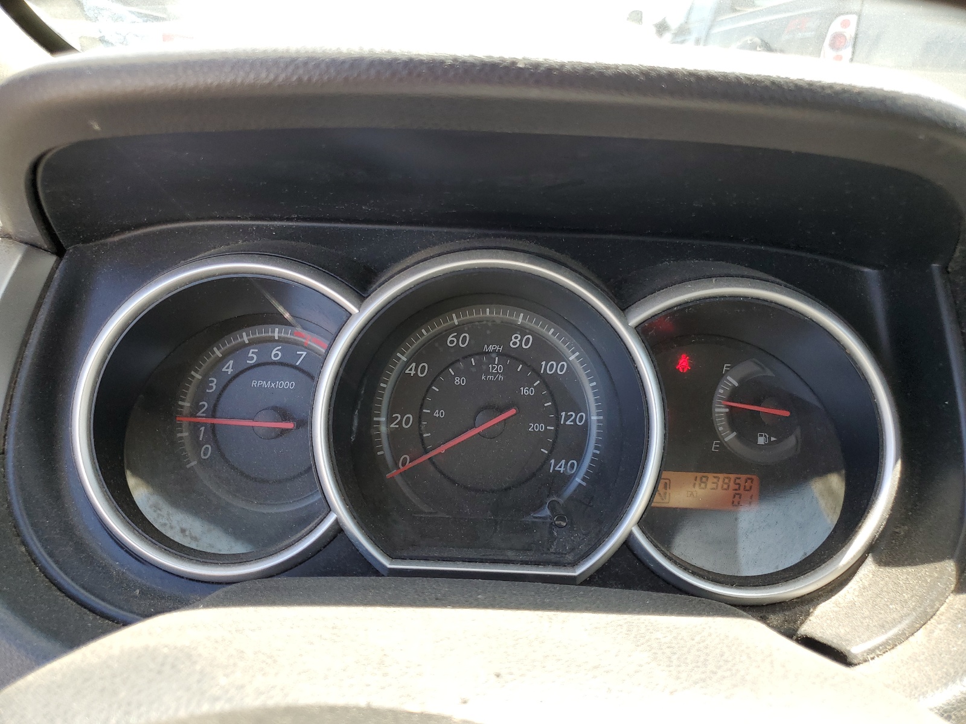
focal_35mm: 26
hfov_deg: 67.3
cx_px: 483
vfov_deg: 53.1
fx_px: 726
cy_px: 362
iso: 50
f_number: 1.5
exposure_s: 1/217
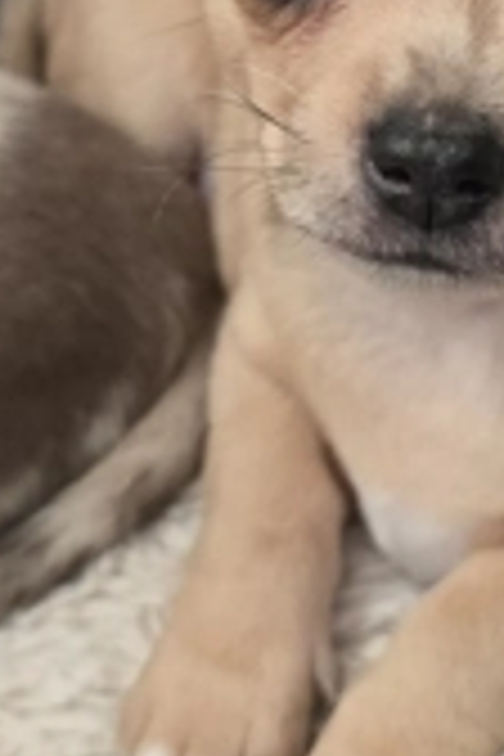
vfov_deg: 34.6
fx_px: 1197
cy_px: 234
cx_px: 392
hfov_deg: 23.5
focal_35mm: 57
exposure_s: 1/120
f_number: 1.7
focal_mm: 6.3
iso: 400
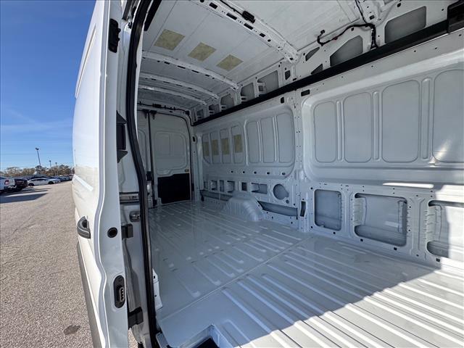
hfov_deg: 102.1
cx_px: 232
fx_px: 188
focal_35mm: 14
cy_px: 174
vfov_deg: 85.7
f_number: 2.2
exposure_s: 1/313
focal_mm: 2.22
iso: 40
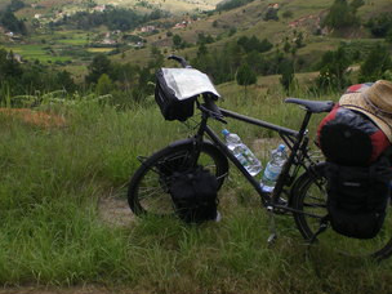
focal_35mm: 56
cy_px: 84
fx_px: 634
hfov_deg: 34.3
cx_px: 196
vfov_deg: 25.9
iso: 64
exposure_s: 1/200
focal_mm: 6.3
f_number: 4.6
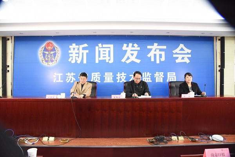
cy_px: 78
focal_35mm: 24
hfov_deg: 73.7
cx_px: 118
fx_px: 157
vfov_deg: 53.1
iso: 3200
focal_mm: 24
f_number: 5
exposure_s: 1/100
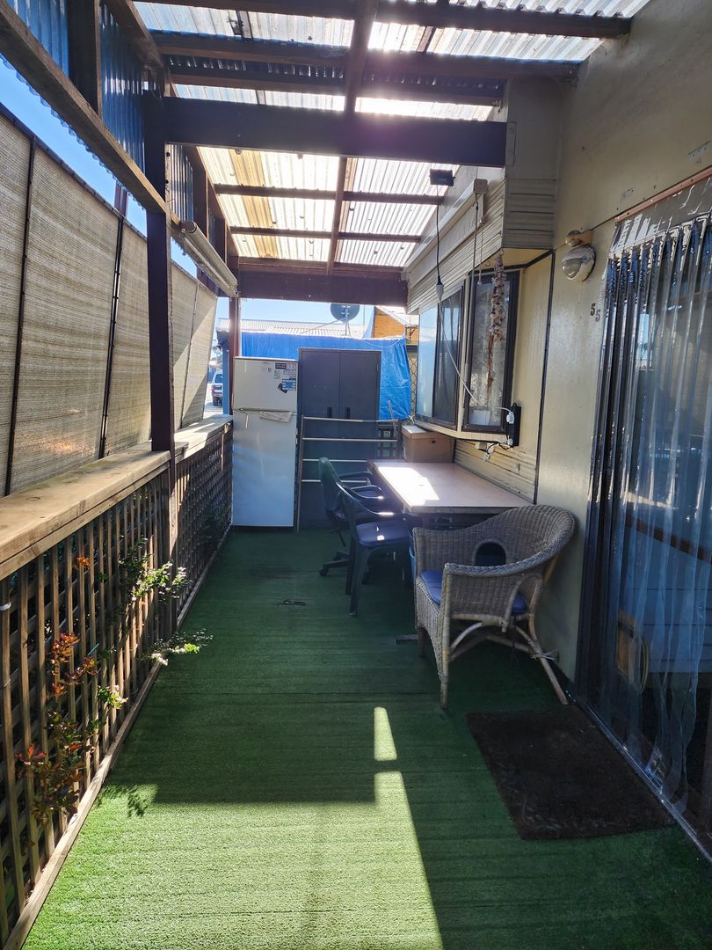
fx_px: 631
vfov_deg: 73.9
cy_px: 475
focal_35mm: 23
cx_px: 356
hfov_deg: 58.9
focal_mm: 6.4
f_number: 1.8
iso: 20
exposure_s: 1/180
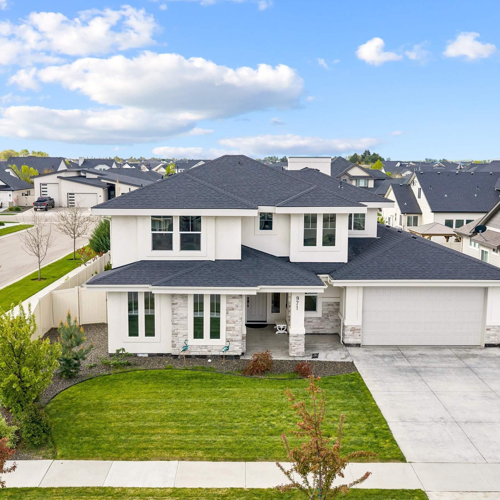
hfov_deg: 42.8
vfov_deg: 42.8
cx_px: 243
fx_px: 637
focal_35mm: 39
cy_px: 266
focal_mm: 14.4
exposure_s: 1/160
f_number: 2.8
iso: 400
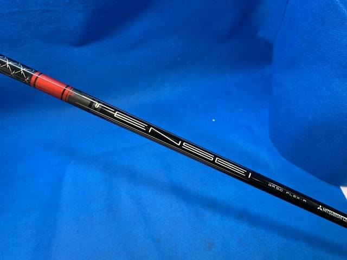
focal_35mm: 26
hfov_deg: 67.3
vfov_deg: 53.1
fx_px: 261
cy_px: 130
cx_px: 174
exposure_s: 1/60
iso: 125
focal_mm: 4.25
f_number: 1.8
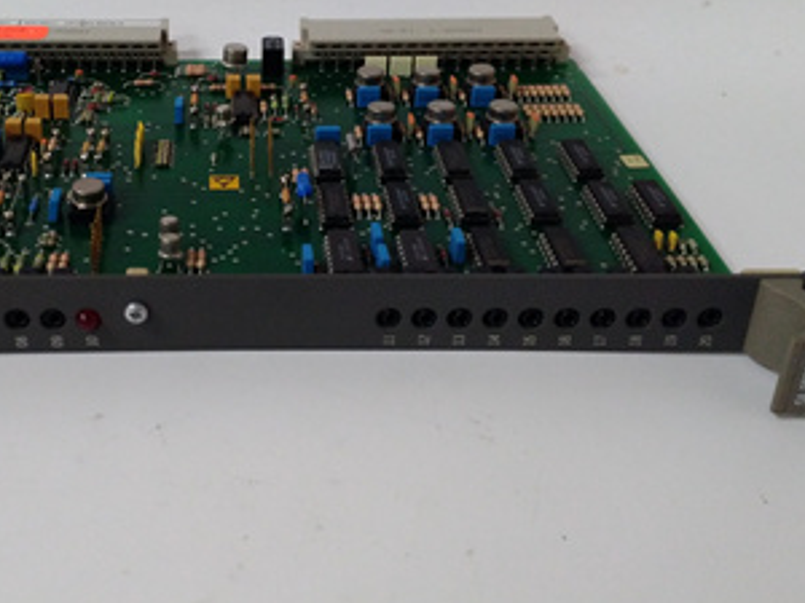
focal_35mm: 45
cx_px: 239
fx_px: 1046
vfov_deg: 31.9
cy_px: 194
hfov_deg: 41.3
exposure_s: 1/33
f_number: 2
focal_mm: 3.79
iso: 362
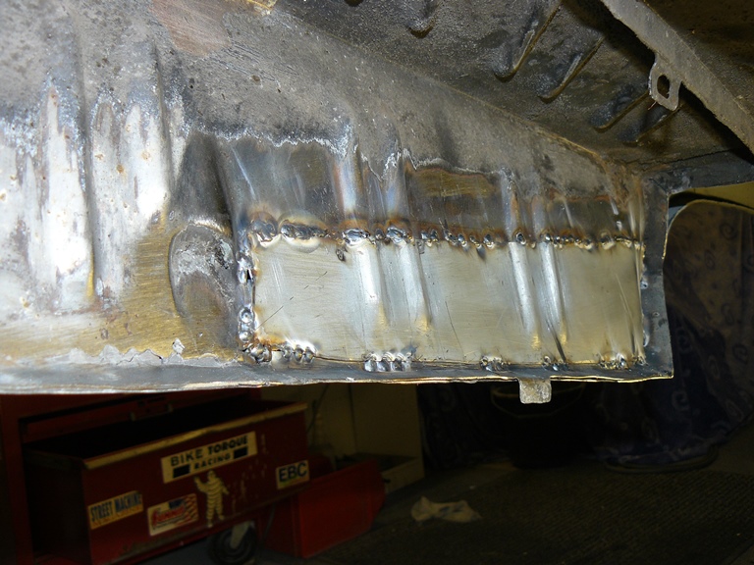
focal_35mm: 36
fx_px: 784
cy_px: 282
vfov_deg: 39.7
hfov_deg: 51.4
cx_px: 377
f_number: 2.8
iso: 100
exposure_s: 1/30
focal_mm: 6
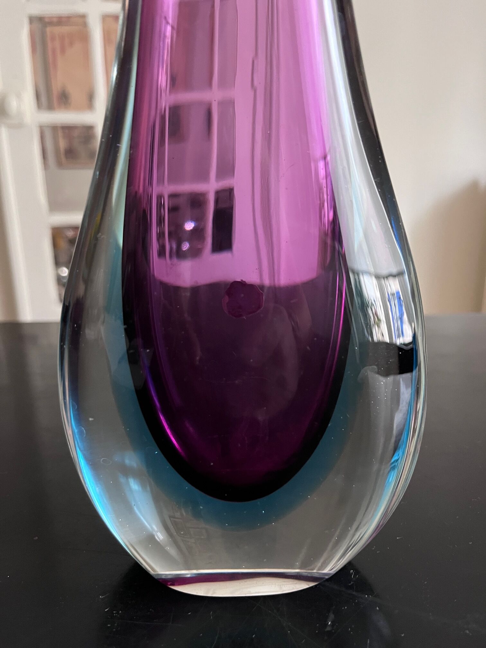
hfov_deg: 53.1
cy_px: 324
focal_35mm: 26
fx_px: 487
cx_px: 243
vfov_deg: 67.3
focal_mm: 5.1
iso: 640
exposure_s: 1/39
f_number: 1.6
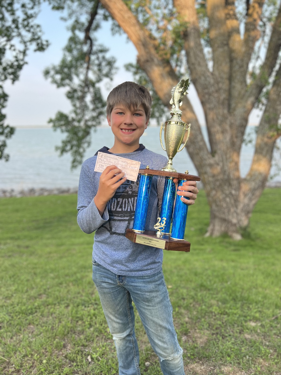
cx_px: 140
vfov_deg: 67.3
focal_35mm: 26
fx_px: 281
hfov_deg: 53.1
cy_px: 188
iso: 50
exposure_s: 1/581
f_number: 1.5
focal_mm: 5.7
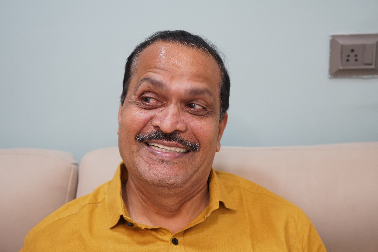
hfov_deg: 40.0
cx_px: 189
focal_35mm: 50
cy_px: 126
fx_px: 520
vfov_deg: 27.3
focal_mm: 33
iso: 250
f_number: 4
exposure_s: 1/20
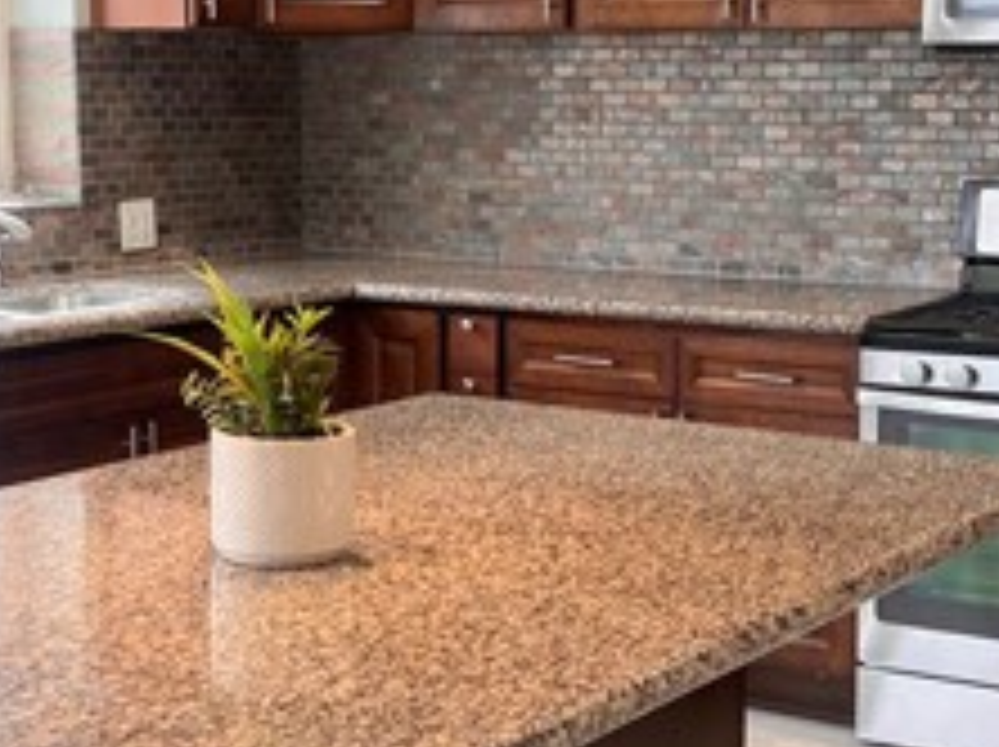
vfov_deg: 19.6
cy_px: 378
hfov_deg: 26.0
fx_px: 2162
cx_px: 482
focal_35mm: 75
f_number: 1.5
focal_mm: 5.7
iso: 64
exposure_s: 1/126
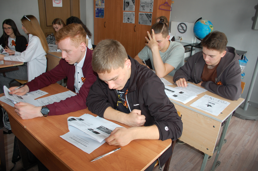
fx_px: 193
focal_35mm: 27
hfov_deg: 67.4
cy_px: 86
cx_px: 129
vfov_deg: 47.8
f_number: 3.5
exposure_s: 1/60
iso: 400
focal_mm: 18
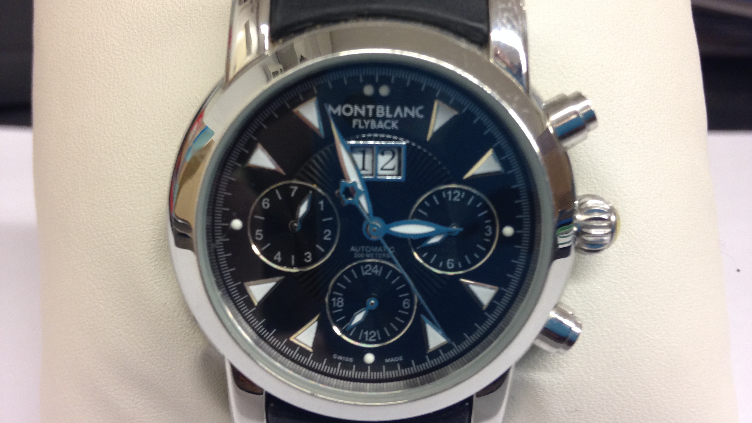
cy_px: 210
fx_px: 718
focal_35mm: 36
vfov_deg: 32.8
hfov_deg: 55.3
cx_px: 376
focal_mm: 4.12
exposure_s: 1/20
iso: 80
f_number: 2.4
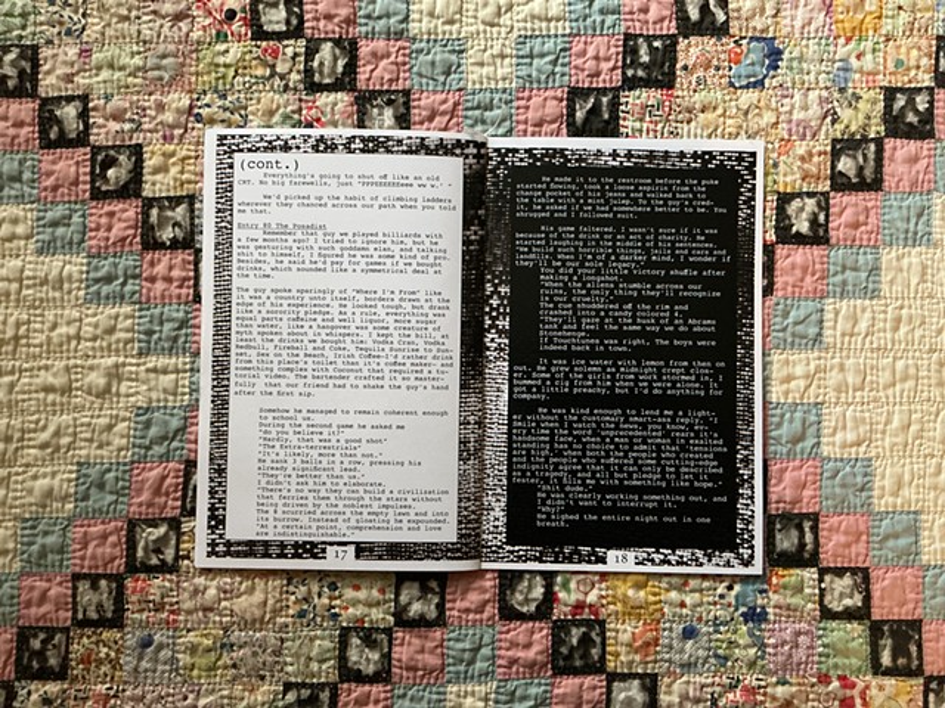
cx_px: 472
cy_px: 354
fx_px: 792
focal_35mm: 29
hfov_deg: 61.7
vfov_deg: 48.2
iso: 500
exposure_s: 1/30
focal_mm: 3
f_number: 1.8
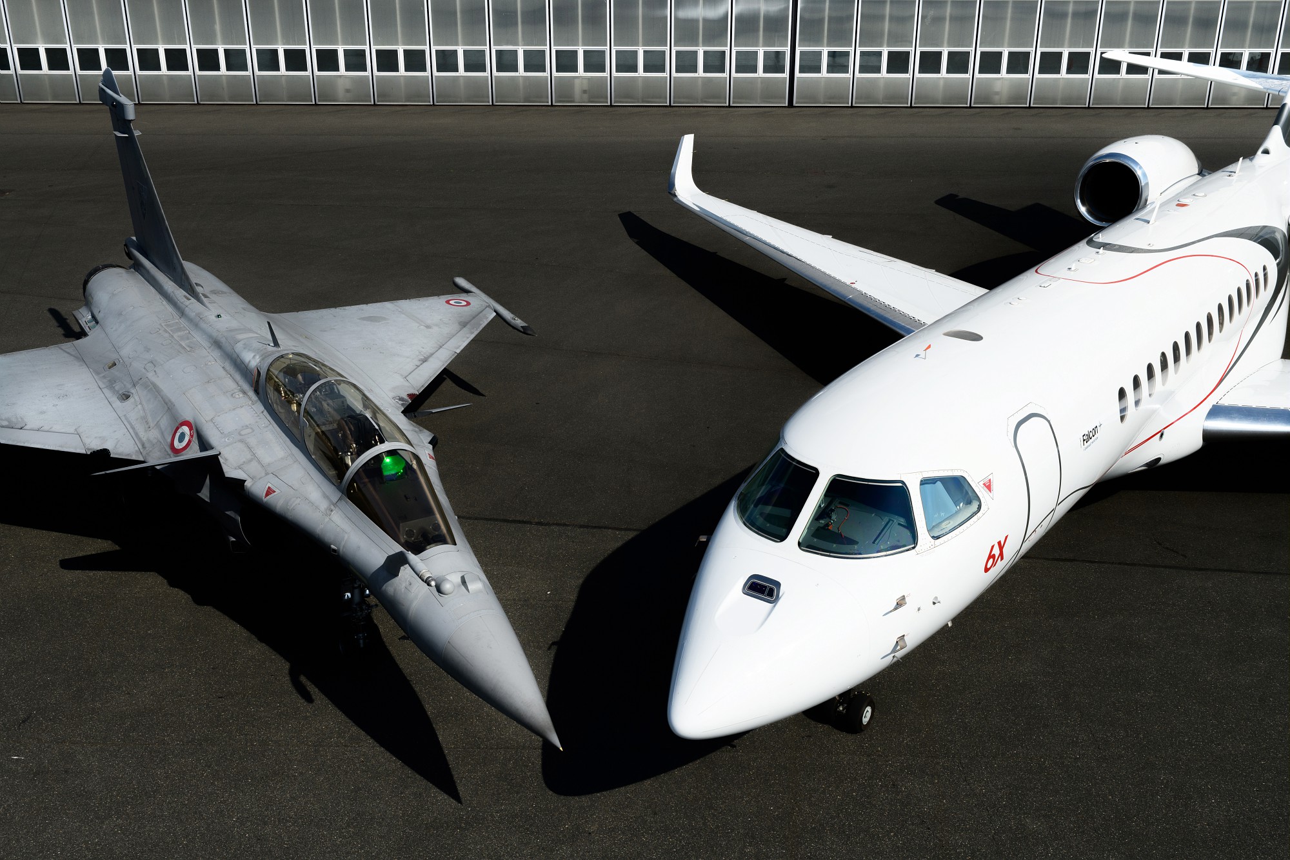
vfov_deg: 36.9
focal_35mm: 36
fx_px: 1290
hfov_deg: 53.1
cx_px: 645
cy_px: 430
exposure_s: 1/1000
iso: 250
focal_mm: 36
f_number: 8
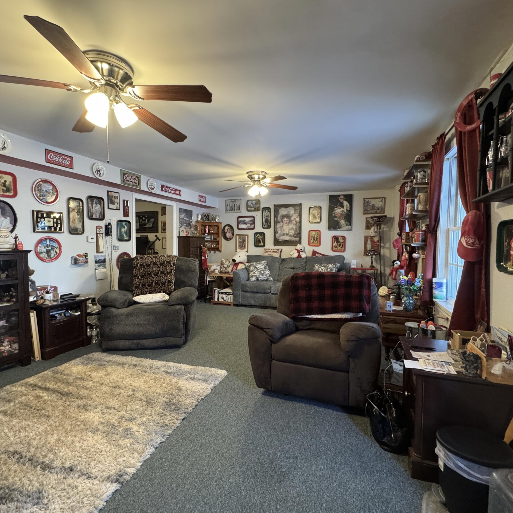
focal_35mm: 17
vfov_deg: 84.0
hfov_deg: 84.0
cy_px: 257
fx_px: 285
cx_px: 259
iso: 640
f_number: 2.2
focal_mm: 2.22
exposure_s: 1/60
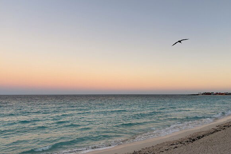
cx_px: 113
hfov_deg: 65.5
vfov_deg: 46.4
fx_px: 180
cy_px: 83
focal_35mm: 28
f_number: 1.6
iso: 40
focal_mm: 5.96
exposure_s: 1/196
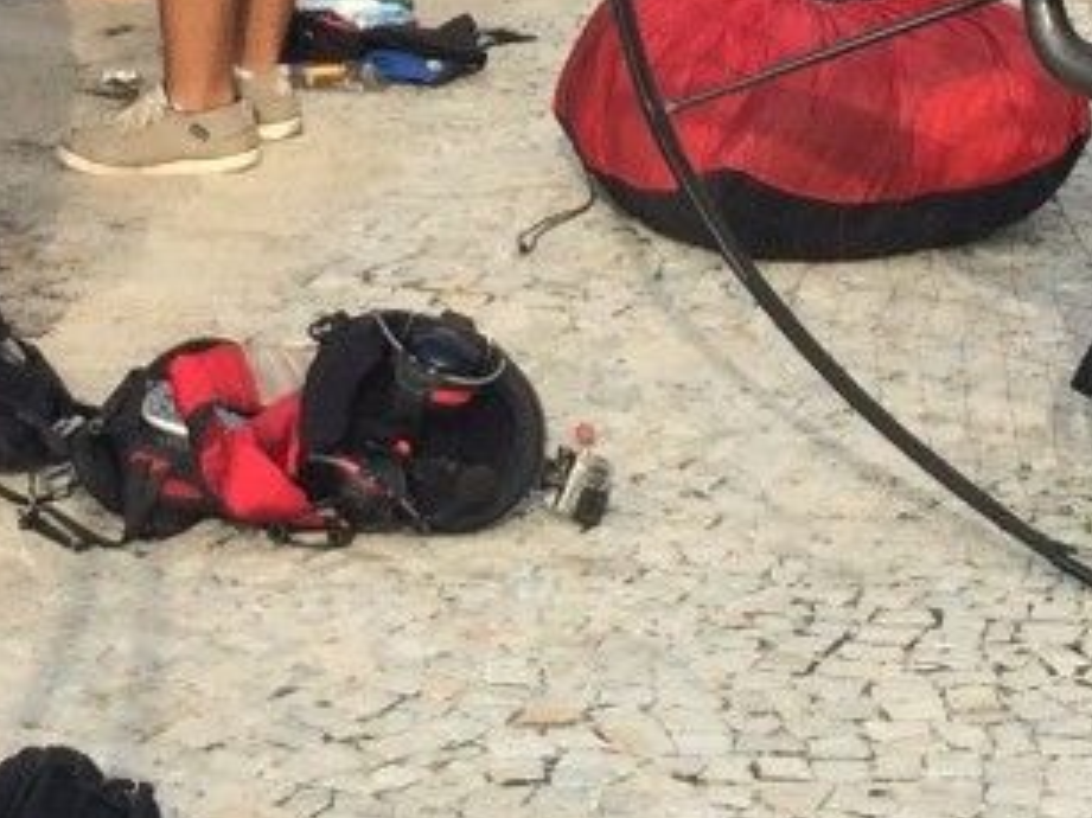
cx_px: 494
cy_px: -388
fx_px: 4762
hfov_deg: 13.1
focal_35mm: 151
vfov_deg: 9.6
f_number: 2.2
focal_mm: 4.15
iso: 32
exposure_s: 1/1520
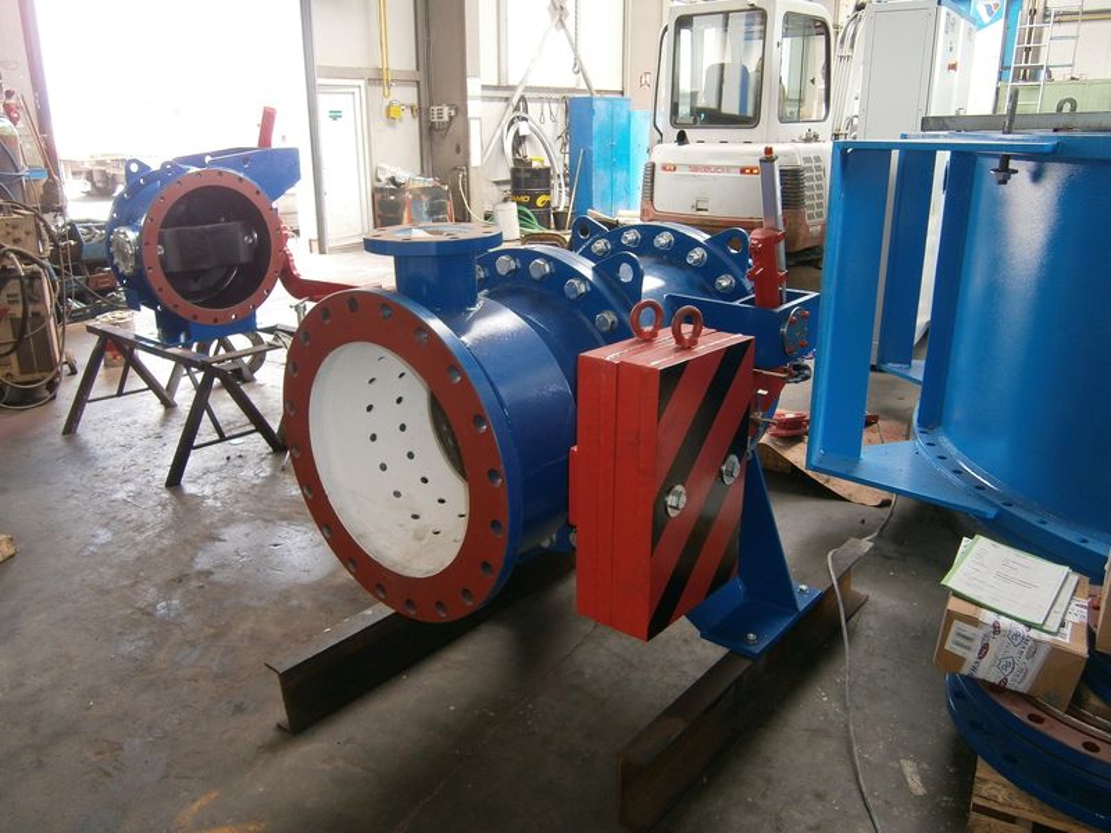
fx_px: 834
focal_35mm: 26
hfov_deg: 67.3
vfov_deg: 53.1
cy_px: 416
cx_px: 556
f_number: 2.8
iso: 125
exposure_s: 1/30
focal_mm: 4.7
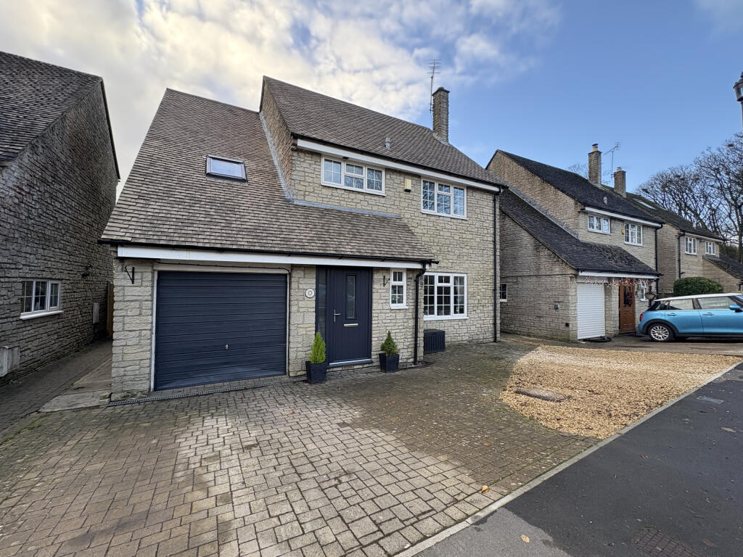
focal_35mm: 14
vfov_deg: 85.7
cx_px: 372
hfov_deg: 102.1
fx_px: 300
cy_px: 278
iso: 50
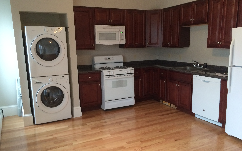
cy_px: 84
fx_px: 204
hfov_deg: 61.2
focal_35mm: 31
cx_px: 121
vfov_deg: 40.5
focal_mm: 4.15
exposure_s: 1/30
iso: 160
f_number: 2.2
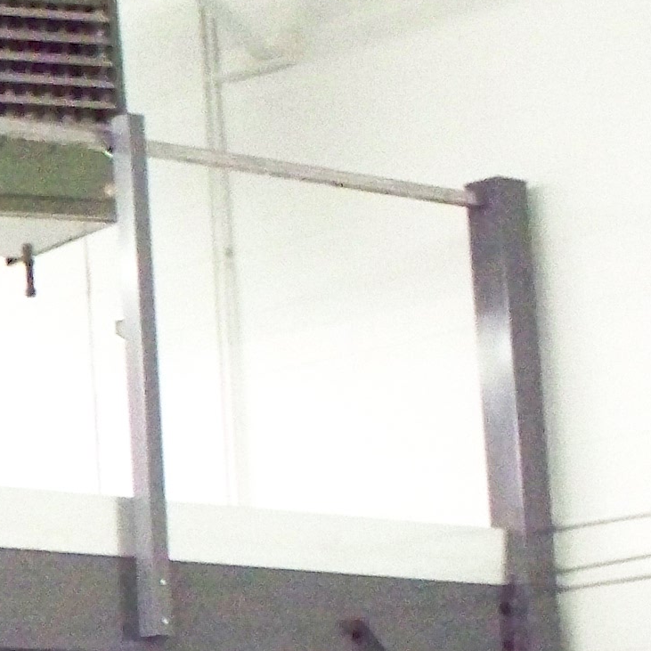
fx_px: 3702
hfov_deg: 8.8
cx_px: -1081
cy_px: 469
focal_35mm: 174
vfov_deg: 10.0
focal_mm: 7.54
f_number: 2.8
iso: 1250
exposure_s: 1/60
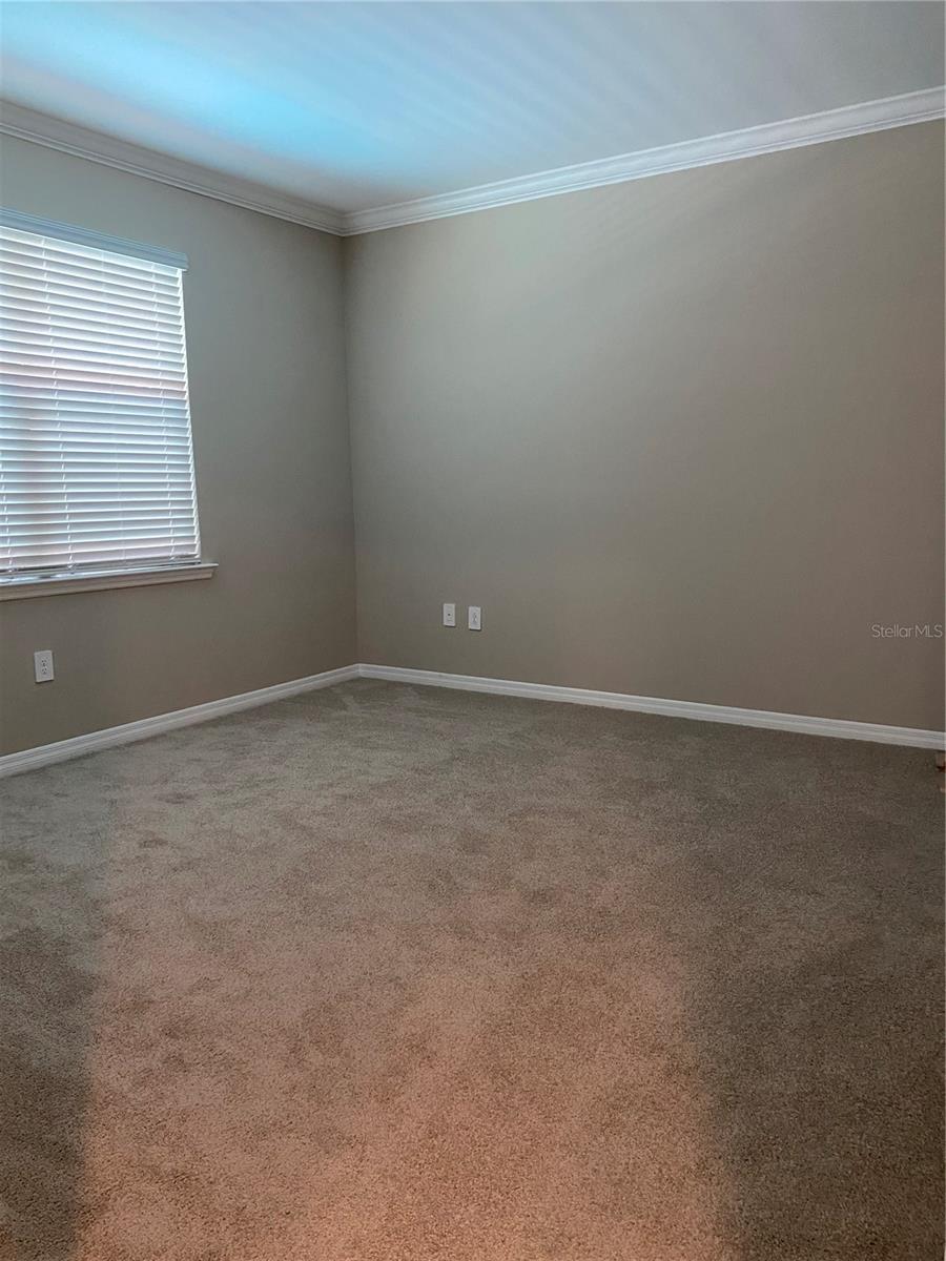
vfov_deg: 67.3
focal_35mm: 26
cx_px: 473
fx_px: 947
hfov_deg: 53.1
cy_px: 630
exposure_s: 1/60
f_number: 1.8
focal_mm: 4.25
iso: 250
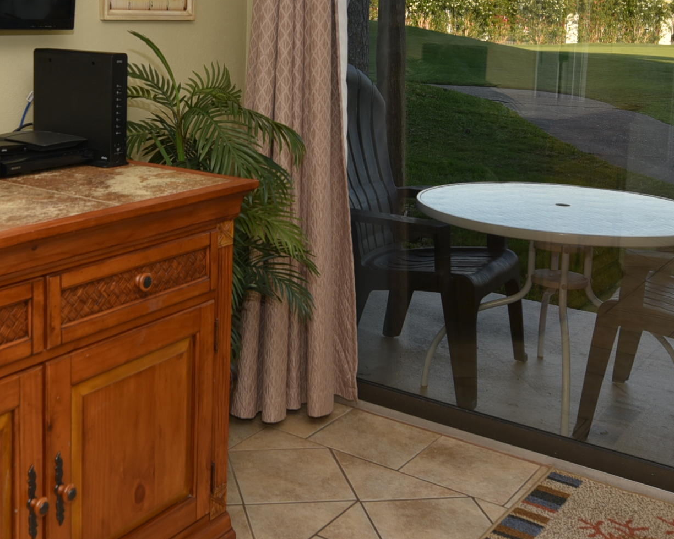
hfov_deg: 39.5
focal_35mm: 46
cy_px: 112
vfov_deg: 31.9
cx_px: 191
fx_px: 918
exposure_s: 1/160
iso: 100
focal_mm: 20
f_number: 6.3
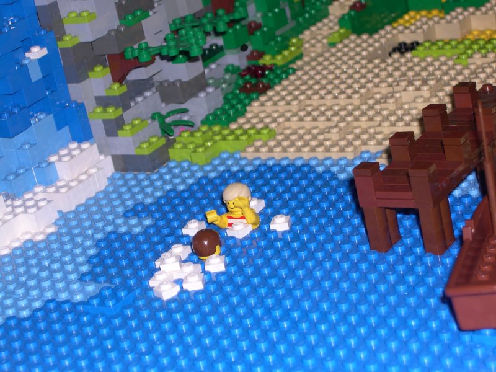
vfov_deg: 15.2
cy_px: 186
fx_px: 1390
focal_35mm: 97
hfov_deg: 20.2
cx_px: 248
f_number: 4.6
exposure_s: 1/60
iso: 100
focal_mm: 20.5
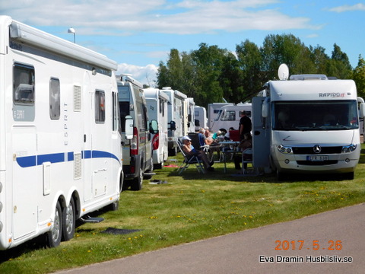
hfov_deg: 21.8
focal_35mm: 90
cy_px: 137
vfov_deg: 16.4
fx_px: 949
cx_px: 182
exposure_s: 1/1000
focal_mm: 16.1
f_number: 4.7
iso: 125
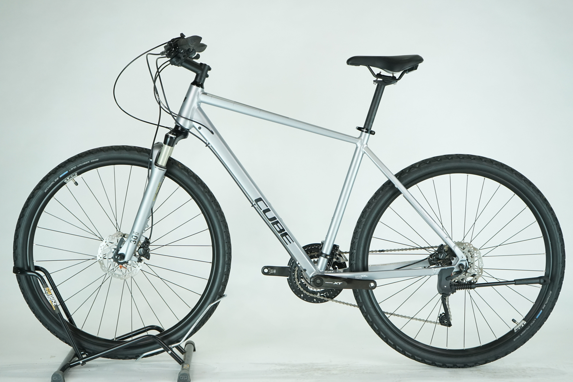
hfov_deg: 35.6
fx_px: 891
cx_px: 286
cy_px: 191
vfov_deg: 24.2
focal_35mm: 56
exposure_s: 1/200
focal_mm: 56
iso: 1600
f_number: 5.6
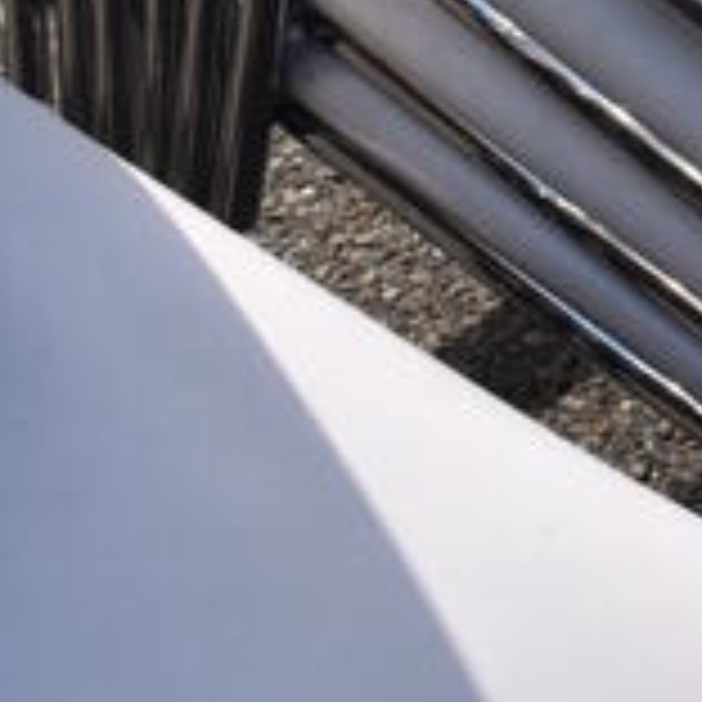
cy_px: -767
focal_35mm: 134
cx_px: 932
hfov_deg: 12.6
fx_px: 3074
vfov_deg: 11.5
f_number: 7.1
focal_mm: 18
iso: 200
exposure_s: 1/400
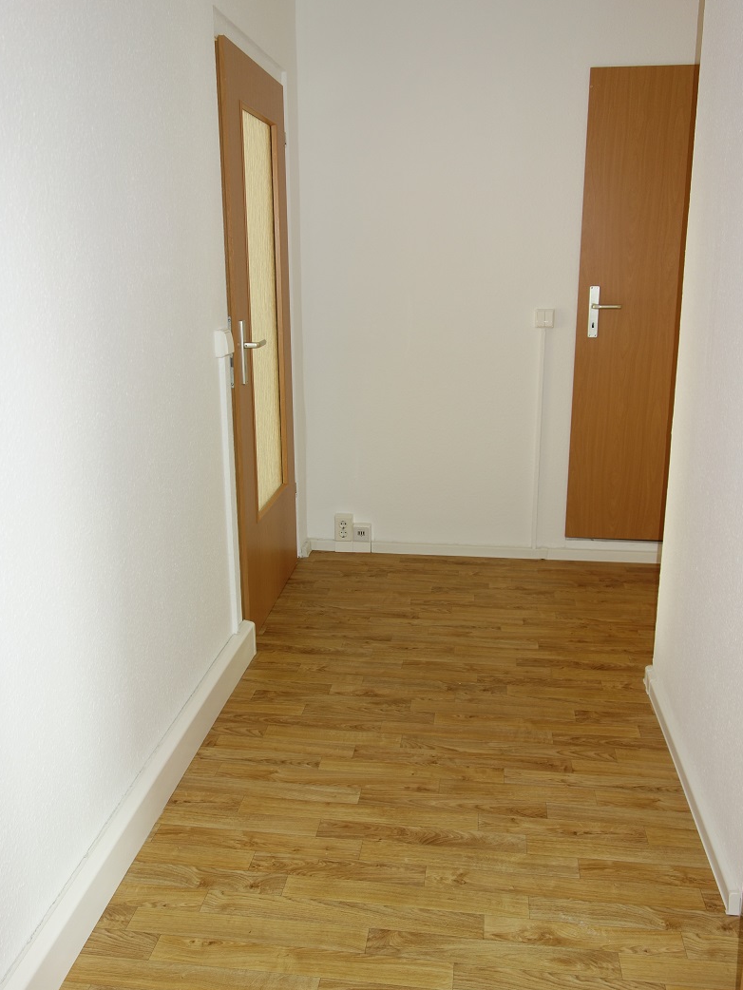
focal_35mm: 31
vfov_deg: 58.3
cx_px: 371
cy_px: 487
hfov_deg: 45.5
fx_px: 887
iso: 125
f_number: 1.8
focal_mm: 10.4
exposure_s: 1/30
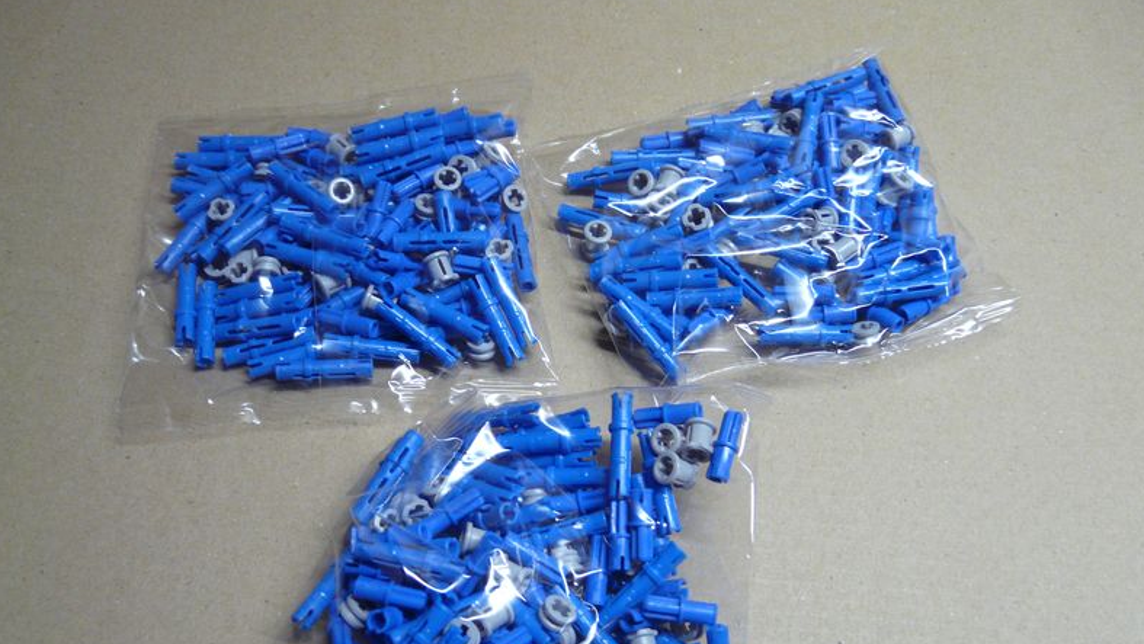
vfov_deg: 37.5
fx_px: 941
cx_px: 567
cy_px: 420
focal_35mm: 31
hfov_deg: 62.6
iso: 200
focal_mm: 4.6
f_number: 2.8
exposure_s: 1/25
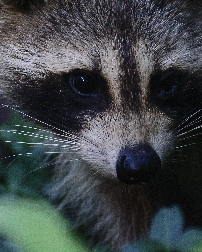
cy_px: 86
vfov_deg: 2.0
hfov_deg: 1.6
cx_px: 68
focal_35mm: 966
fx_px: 7219
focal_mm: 300
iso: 3200
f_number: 5.6
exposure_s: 1/250
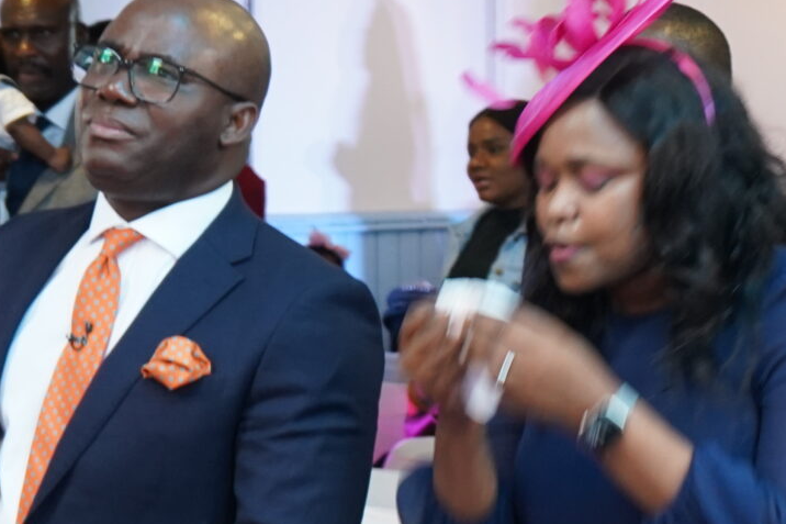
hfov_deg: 12.3
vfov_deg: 8.5
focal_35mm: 161
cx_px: 1093
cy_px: 299
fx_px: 3514
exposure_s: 1/50
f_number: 5.6
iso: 2000
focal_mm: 45
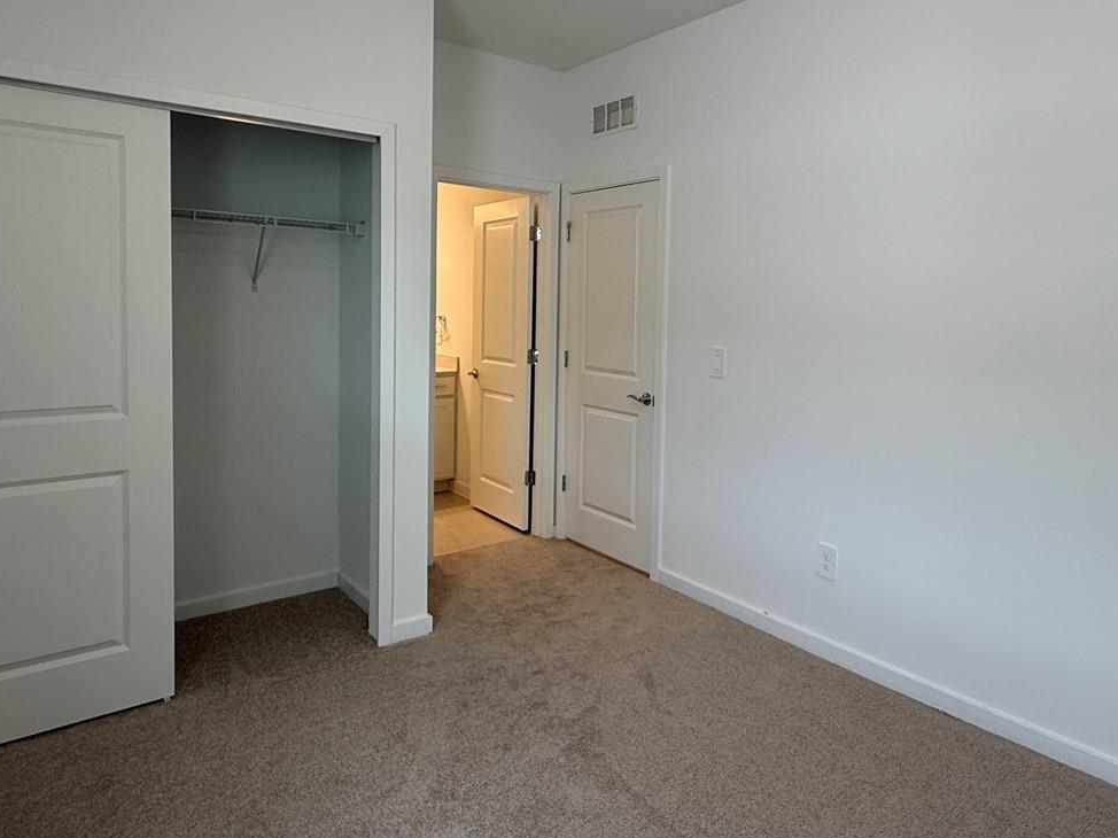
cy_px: 340
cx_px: 608
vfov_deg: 58.4
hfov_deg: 73.8
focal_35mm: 23
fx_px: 743
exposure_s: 1/120
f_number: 2.2
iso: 125
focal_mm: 2.22
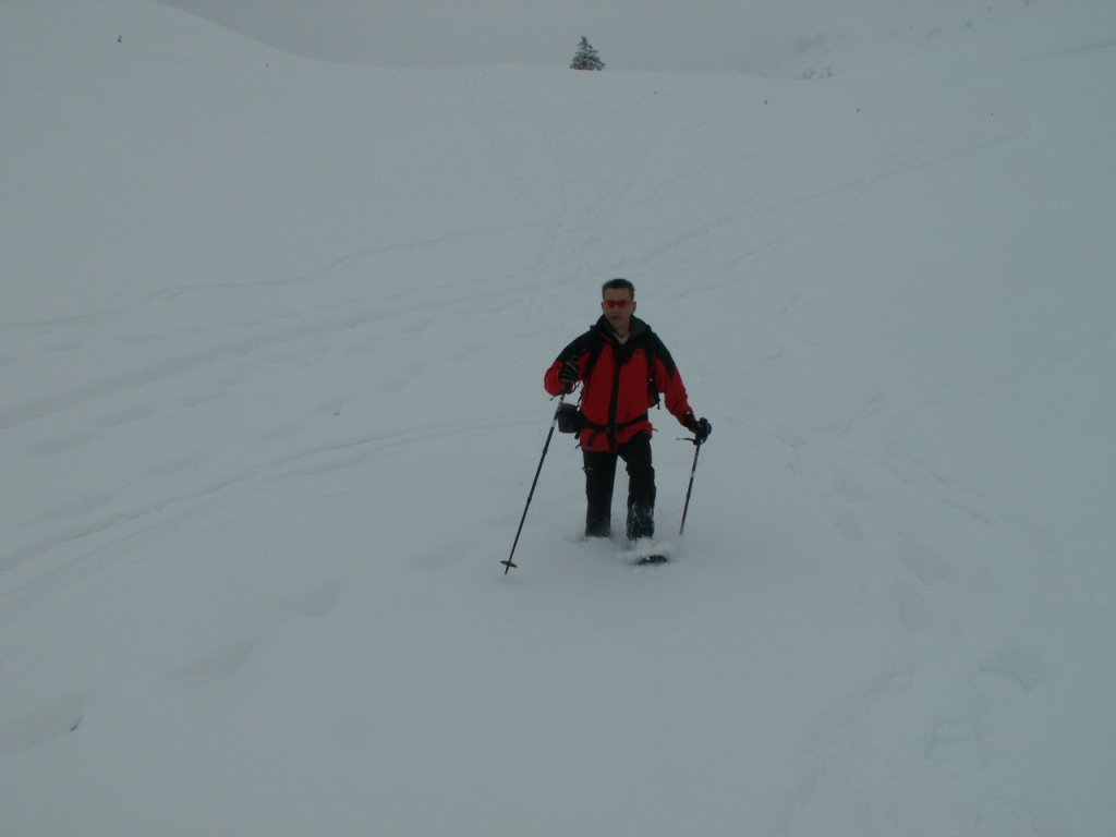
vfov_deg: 40.7
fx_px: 1128
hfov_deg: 52.6
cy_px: 418
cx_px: 558
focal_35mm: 35
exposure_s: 1/400
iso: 50
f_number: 8
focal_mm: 5.86
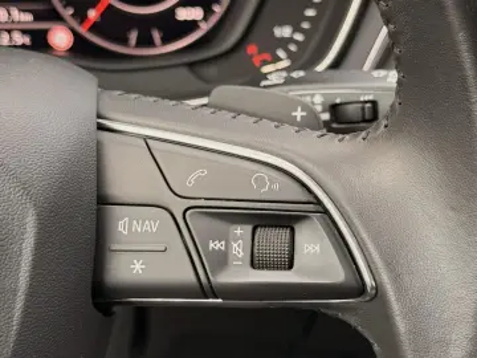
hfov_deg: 39.7
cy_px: 179
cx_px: 238
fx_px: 661
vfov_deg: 30.3
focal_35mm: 48
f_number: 1.78
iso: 160
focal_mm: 6.76
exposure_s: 1/60
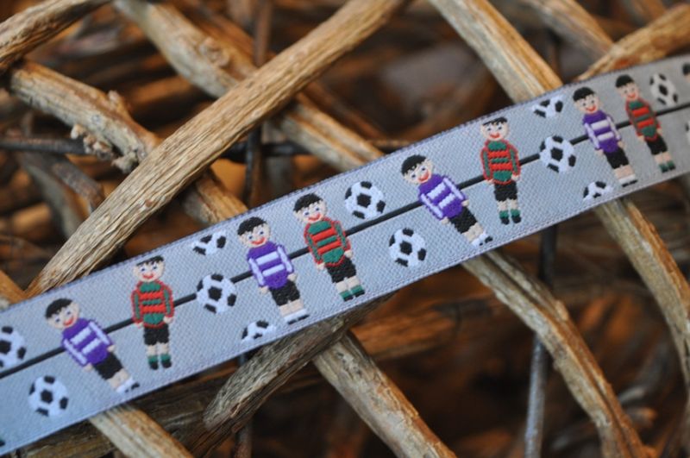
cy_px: 229
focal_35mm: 72
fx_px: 1378
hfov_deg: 28.1
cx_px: 345
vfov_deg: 18.9
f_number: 5.3
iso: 800
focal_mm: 48
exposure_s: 1/30
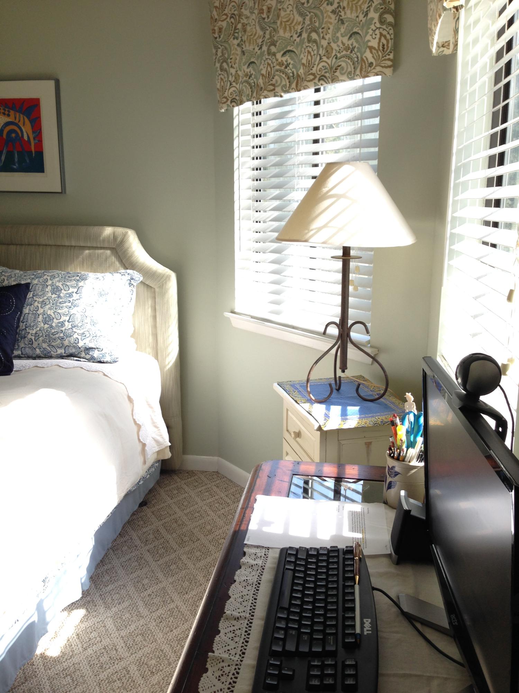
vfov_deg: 55.4
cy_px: 346
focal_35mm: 33
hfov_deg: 42.9
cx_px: 260
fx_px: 660
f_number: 2.4
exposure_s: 1/120
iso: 50
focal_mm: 4.12
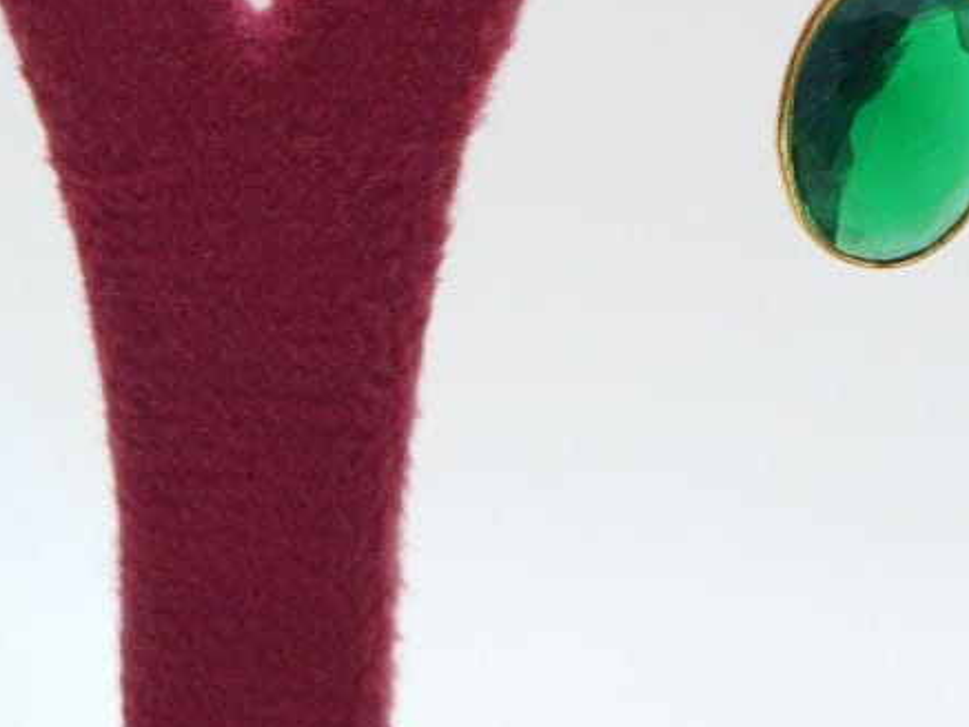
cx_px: 200
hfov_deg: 17.9
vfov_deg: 13.1
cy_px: -244
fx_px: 3052
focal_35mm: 109
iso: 250
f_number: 3.3
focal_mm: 6.1
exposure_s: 1/30
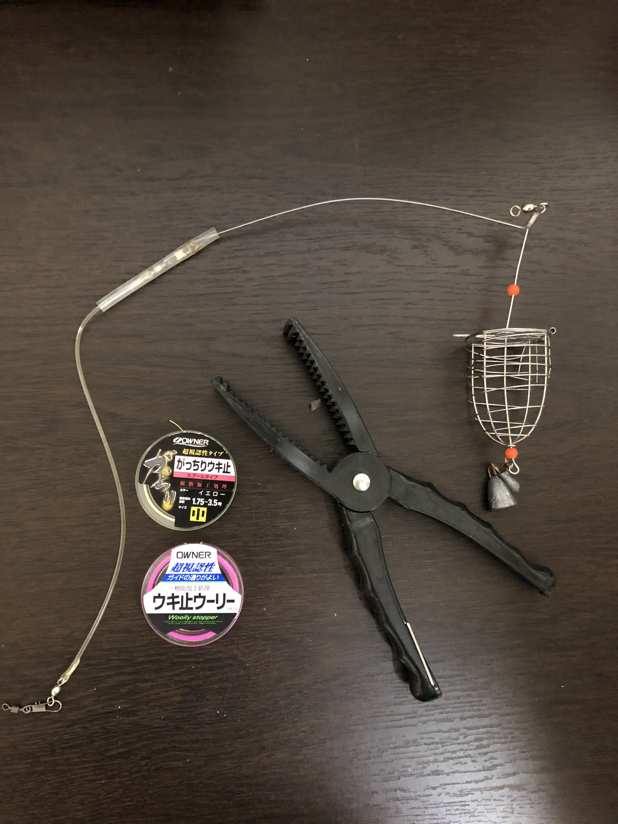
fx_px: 667
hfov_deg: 49.7
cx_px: 309
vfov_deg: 63.4
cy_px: 412
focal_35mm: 28
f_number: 1.8
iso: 125
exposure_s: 1/4
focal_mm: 3.99
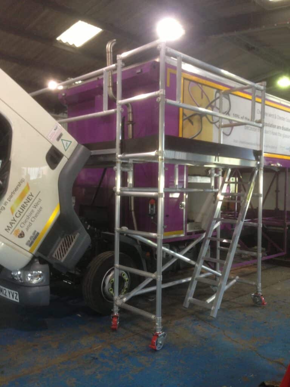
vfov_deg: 55.4
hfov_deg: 42.9
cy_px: 194
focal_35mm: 33
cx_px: 145
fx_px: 369
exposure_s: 1/20
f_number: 2.4
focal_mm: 4.13
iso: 160
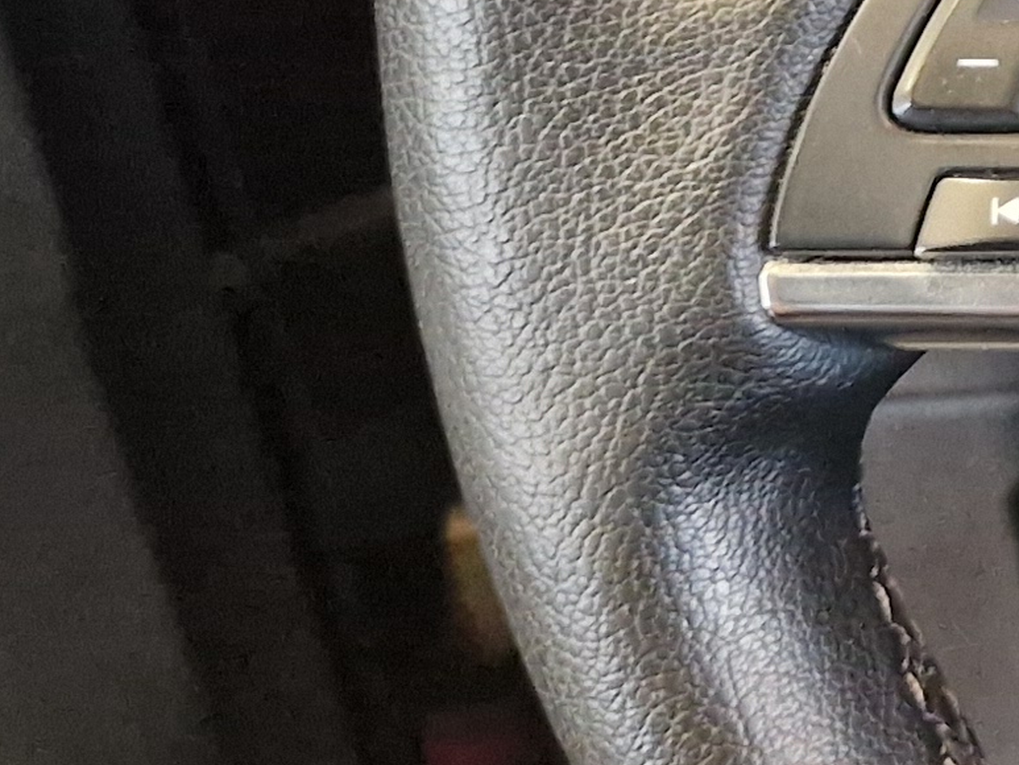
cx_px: 2518
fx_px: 3504
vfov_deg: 12.2
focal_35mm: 119
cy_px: -94
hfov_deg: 12.5
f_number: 1.8
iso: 640
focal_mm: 5.4
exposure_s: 1/100
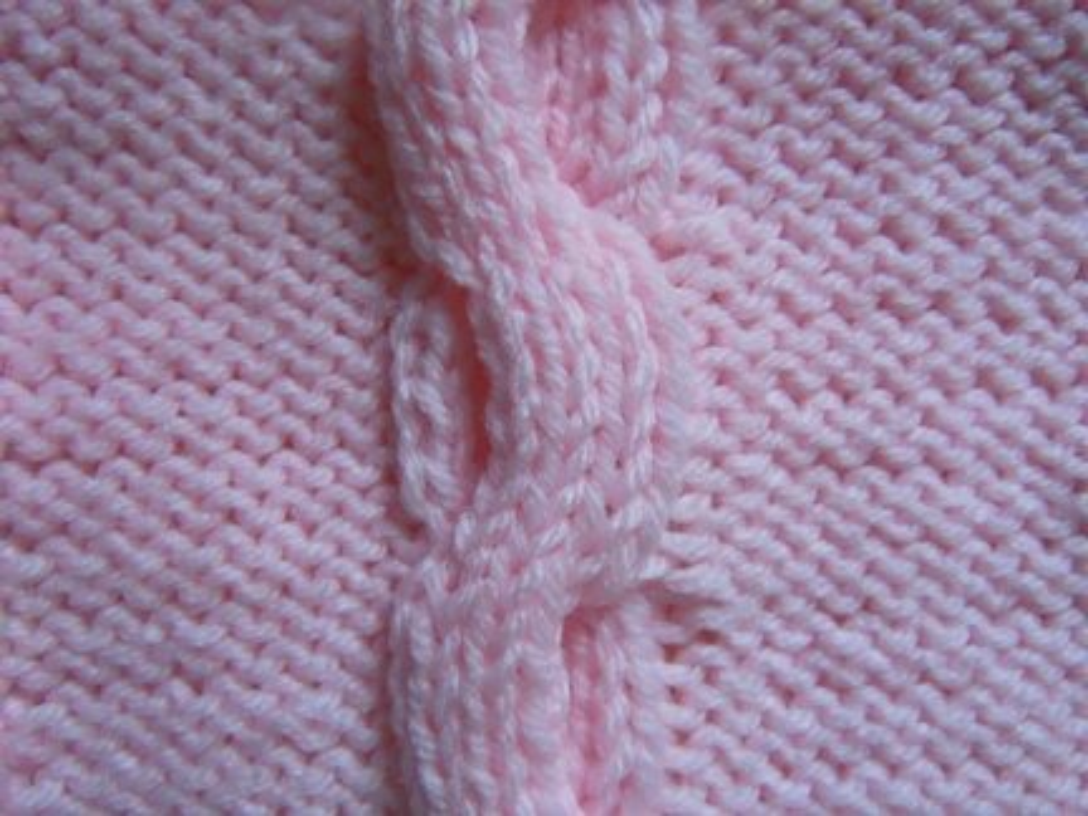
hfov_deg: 60.0
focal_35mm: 30
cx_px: 544
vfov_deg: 46.8
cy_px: 408
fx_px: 943
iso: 800
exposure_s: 1/125
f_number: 3.5
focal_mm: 5.4
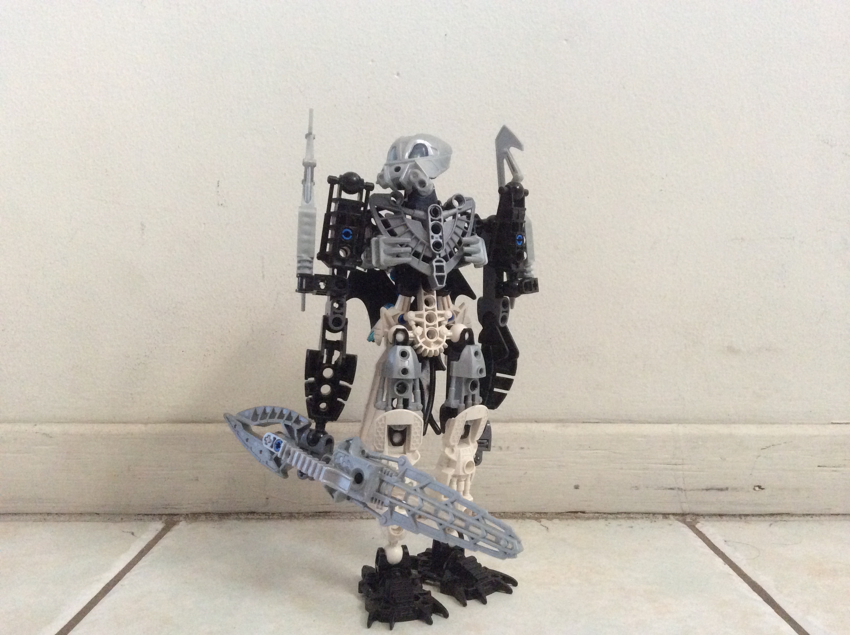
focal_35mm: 33
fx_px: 809
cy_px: 318
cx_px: 425
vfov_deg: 42.8
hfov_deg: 55.4
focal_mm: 3.3
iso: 250
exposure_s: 1/24
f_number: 2.4
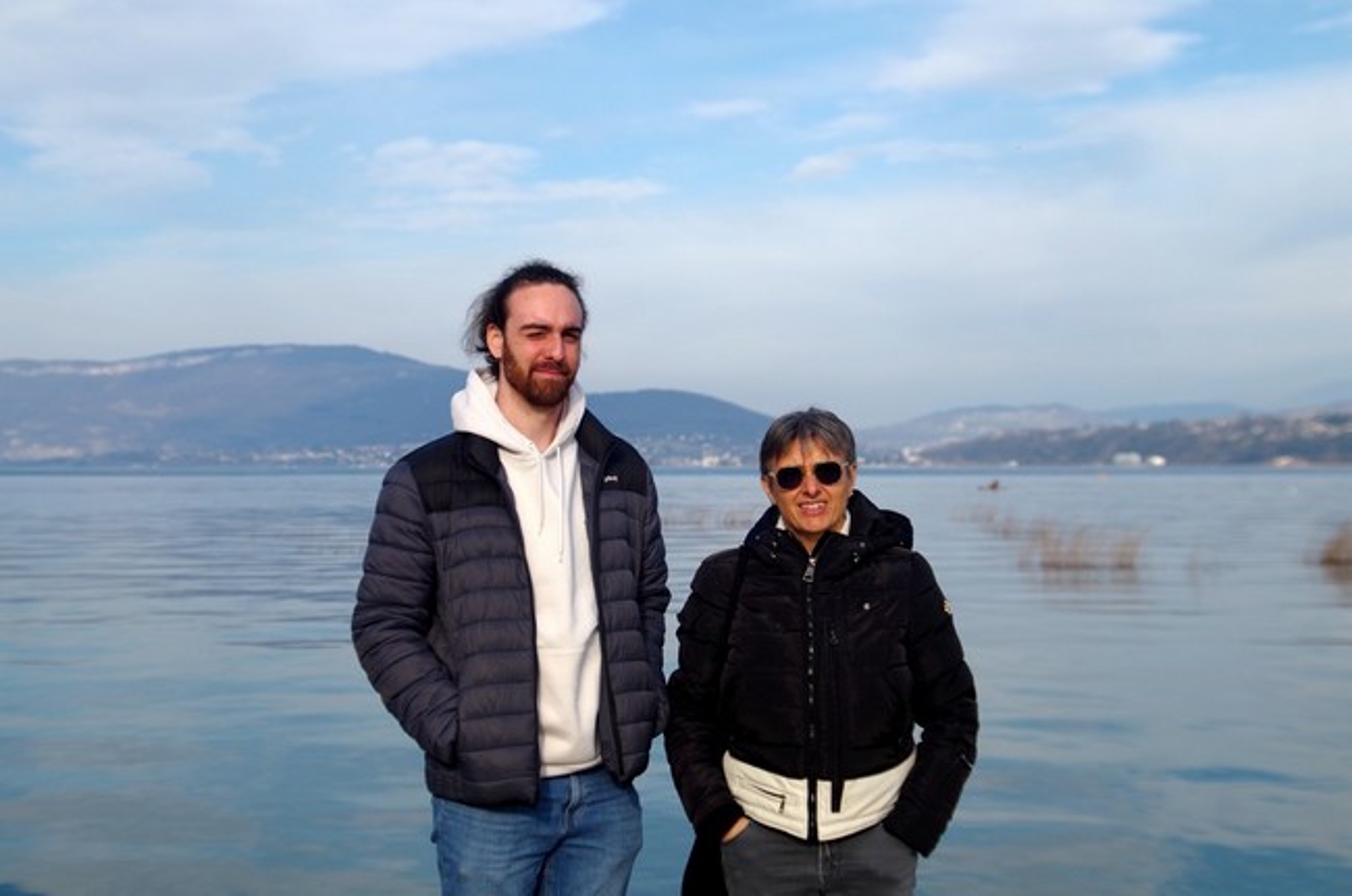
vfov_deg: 21.2
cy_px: 448
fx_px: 2399
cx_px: 676
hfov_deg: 31.5
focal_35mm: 64
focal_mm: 42.5
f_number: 4
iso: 100
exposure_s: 1/800
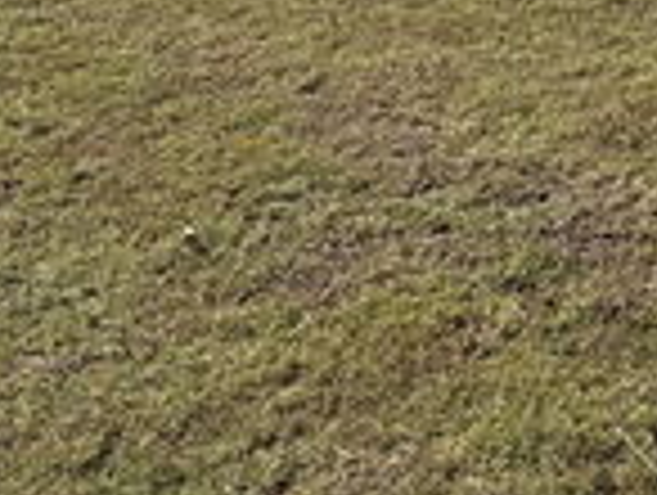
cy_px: -360
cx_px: 1026
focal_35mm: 84
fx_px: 1597
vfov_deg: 15.5
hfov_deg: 19.7
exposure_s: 1/5714
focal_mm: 6.76
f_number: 1.78
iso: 80
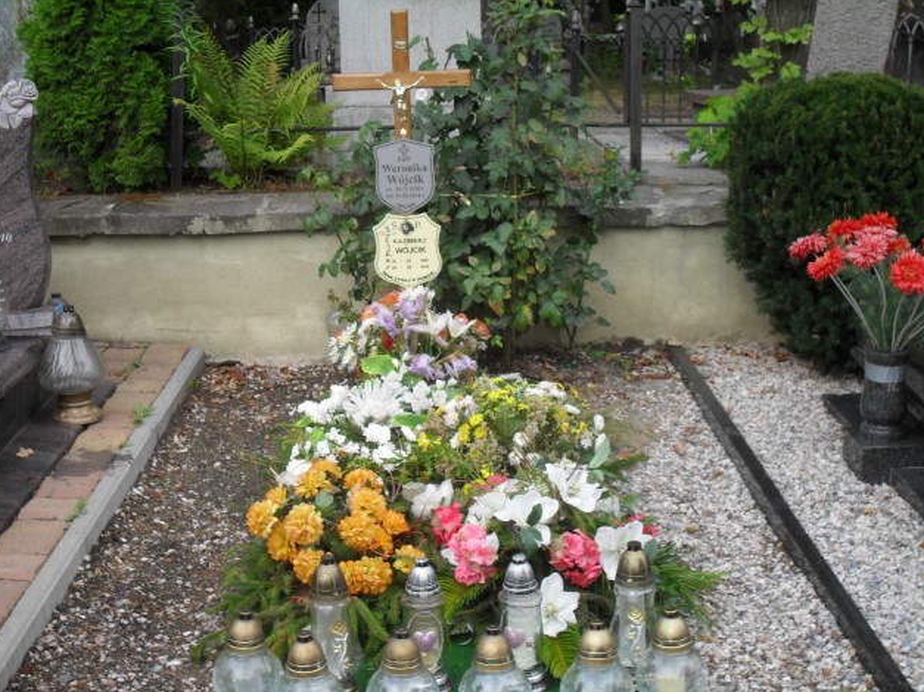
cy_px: 352
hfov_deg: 38.2
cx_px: 464
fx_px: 1334
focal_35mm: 50
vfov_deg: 29.1
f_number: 3.9
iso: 100
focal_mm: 8.7
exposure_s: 1/125
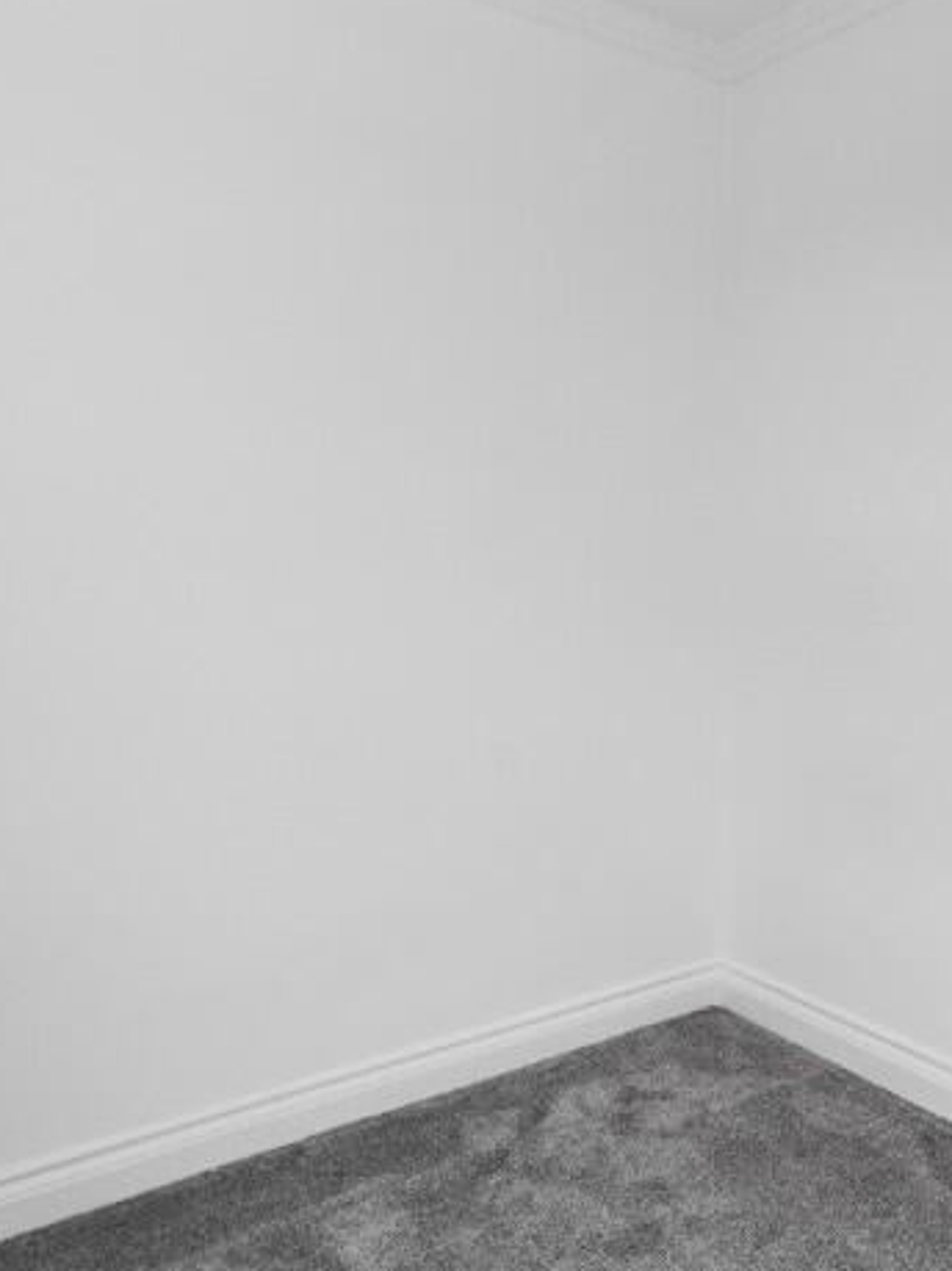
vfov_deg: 59.9
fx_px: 1101
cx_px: 1046
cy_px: 572
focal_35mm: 30
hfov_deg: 38.7
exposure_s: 1/10
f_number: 8
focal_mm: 14
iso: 400
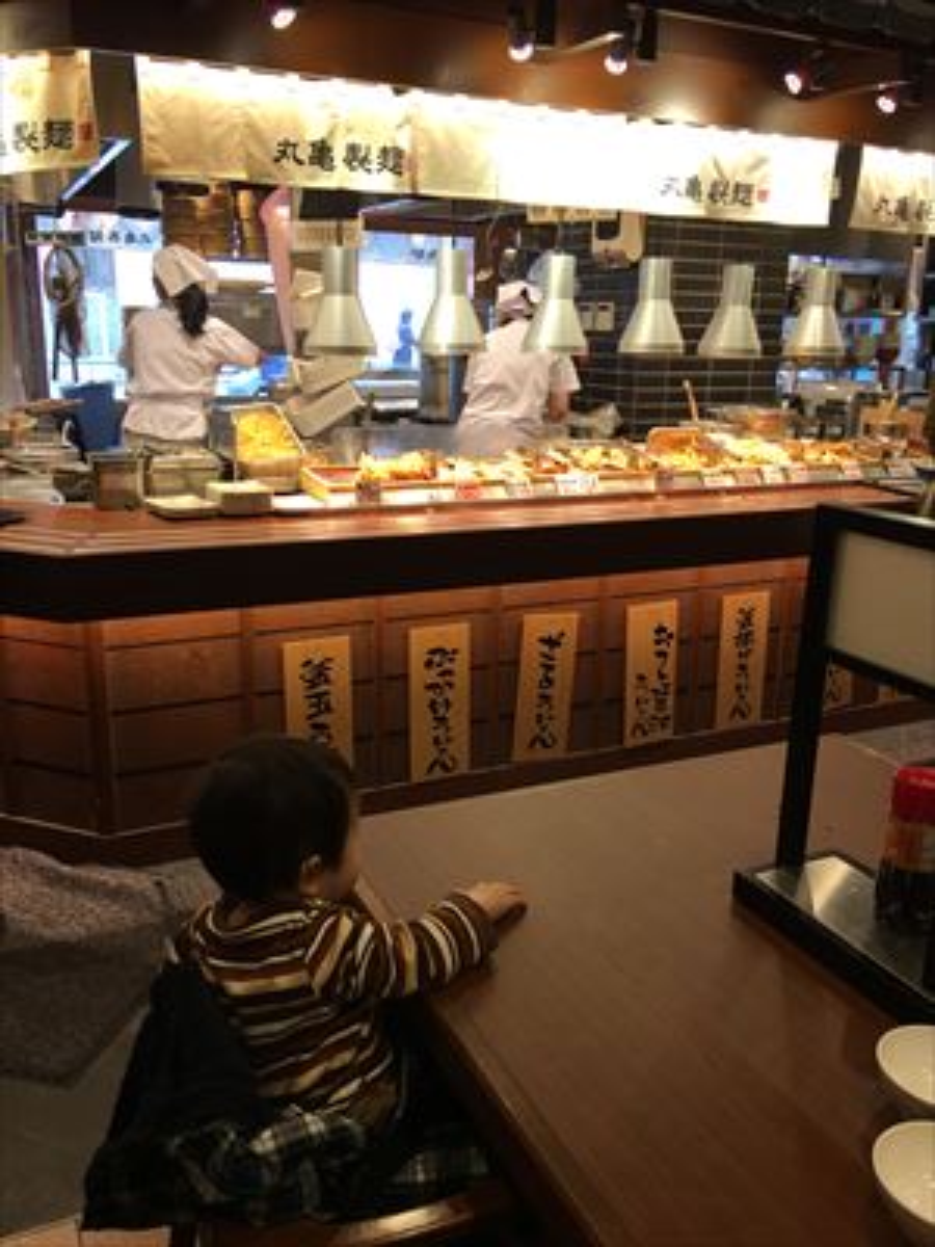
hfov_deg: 48.2
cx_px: 468
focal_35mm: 29
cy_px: 624
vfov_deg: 61.7
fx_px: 1044
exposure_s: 1/40
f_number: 2.2
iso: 25
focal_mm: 4.15
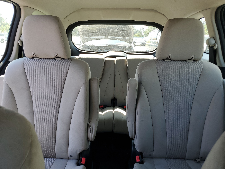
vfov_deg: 53.1
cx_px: 112
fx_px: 169
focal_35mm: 26
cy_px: 84
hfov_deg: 67.3
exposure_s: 1/312
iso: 50
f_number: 1.5
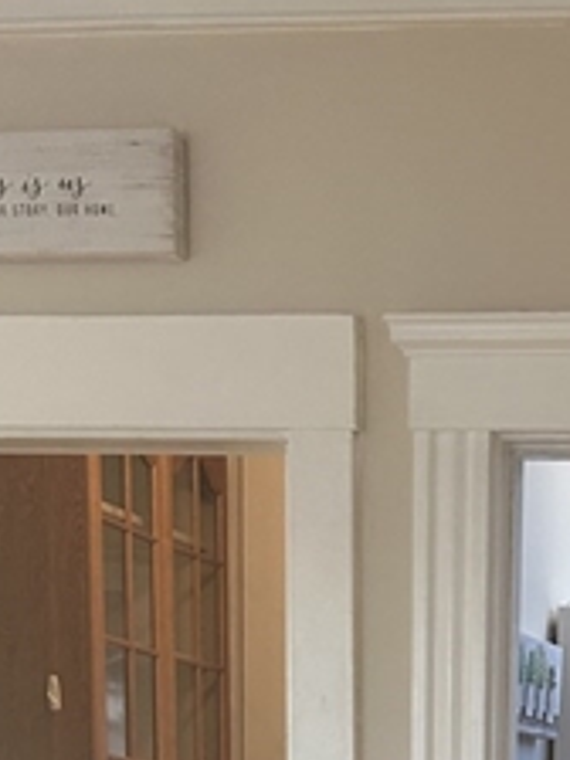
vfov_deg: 18.5
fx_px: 1954
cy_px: 1252
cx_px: 682
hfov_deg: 16.0
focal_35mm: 89
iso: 125
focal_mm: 5.7
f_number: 1.5
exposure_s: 1/111
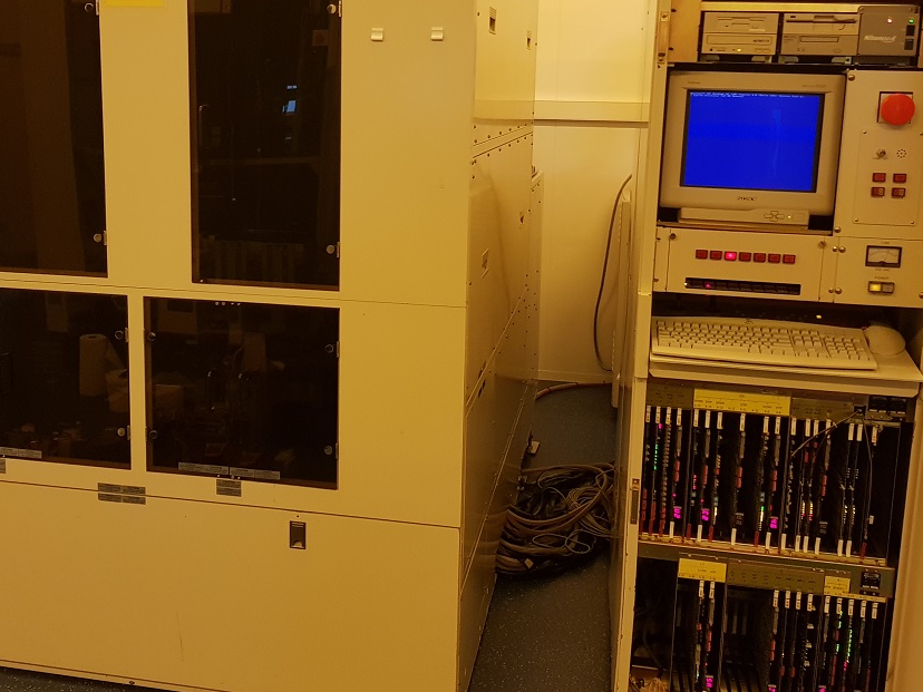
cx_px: 412
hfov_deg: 48.9
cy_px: 260
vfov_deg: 37.5
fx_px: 1013
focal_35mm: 38
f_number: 1.7
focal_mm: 4.2
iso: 250
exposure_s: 1/33
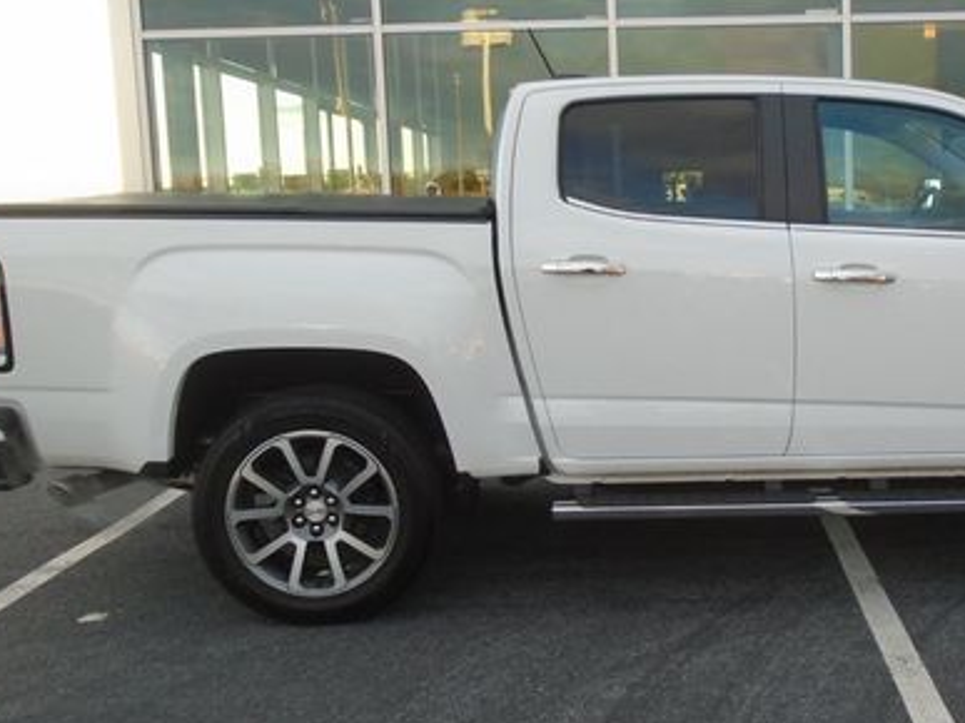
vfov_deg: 33.6
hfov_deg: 42.5
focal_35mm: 43
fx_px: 1198
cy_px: 357
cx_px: 726
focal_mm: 4.6
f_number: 3.2
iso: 100
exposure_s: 1/100
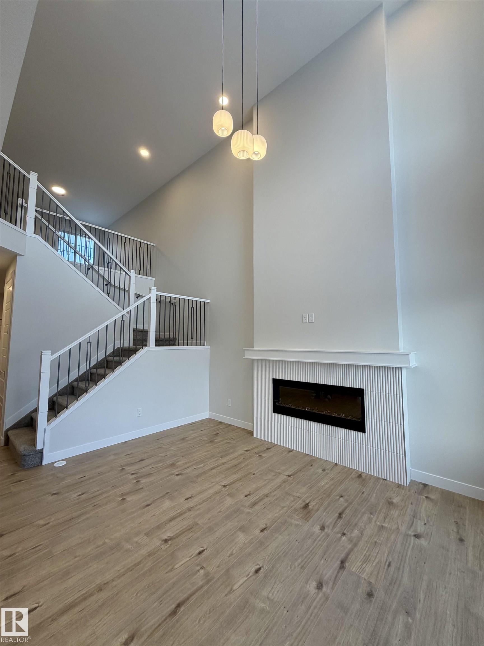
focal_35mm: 14
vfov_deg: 102.1
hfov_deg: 85.7
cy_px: 323
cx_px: 242
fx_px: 261
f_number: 2.2
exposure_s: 1/120
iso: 125
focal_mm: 2.22
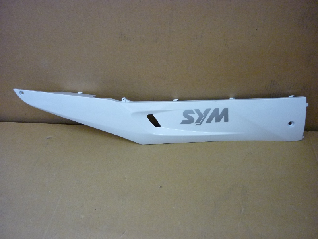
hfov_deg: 55.4
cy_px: 120
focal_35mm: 33
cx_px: 159
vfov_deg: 42.9
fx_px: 303
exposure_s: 1/30
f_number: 2.8
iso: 400
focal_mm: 5.5
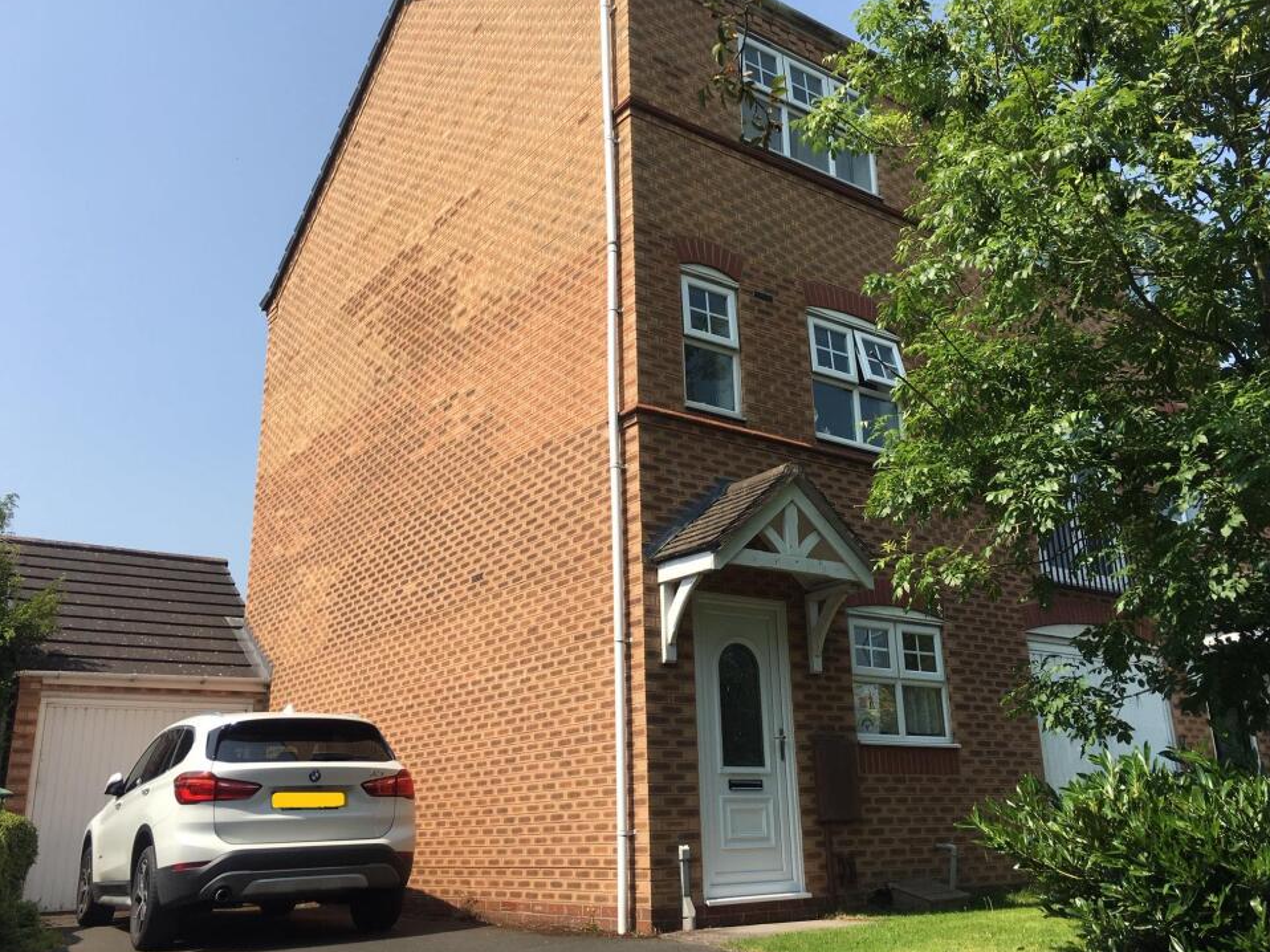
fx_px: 1137
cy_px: 455
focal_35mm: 31
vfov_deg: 45.4
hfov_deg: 58.4
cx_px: 656
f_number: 2.2
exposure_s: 1/1282
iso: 25
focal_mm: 4.15
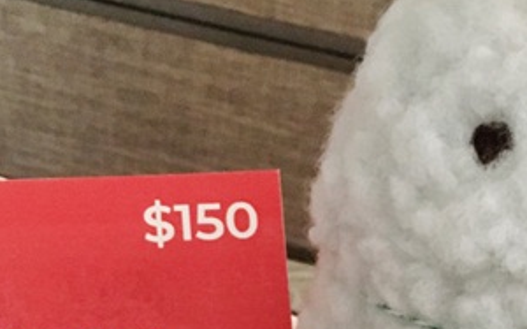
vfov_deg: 14.0
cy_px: 605
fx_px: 1177
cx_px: 285
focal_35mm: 82
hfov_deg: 25.2
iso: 250
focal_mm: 4.15
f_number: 2.2
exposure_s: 1/15
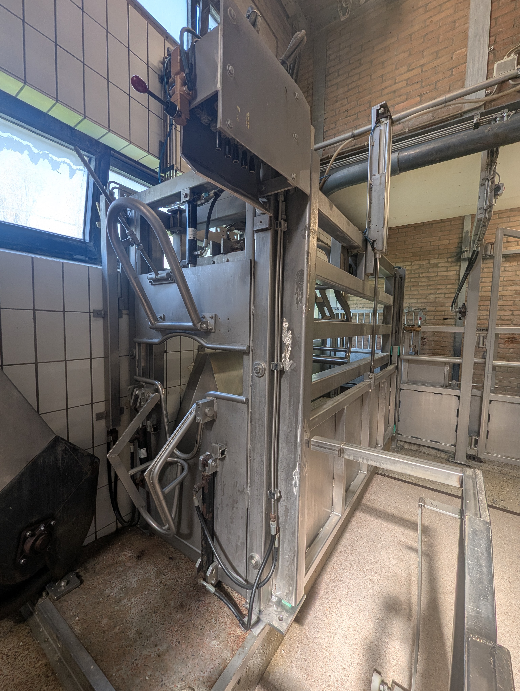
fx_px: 260
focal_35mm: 13
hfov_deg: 90.1
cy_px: 346
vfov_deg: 106.1
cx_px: 260
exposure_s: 1/104
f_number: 2.2
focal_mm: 1.95
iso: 44
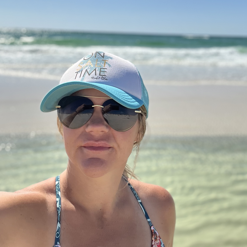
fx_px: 291
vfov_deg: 46.0
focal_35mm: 36
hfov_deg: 45.8
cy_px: 122
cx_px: 148
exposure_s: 1/1172
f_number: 2.2
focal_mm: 2.71
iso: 32
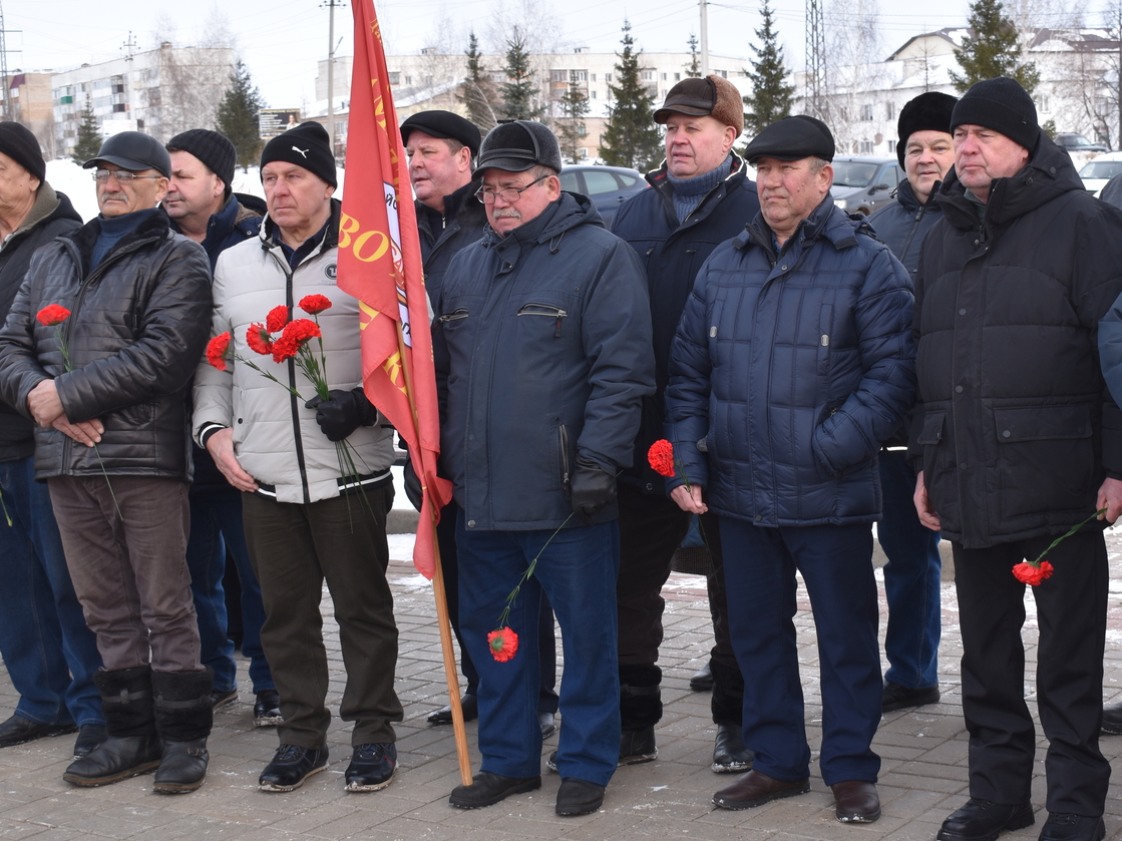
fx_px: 2139
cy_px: 439
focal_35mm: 66
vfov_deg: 22.2
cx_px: 666
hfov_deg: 29.3
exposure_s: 1/125
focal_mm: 32
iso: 100
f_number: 5.6
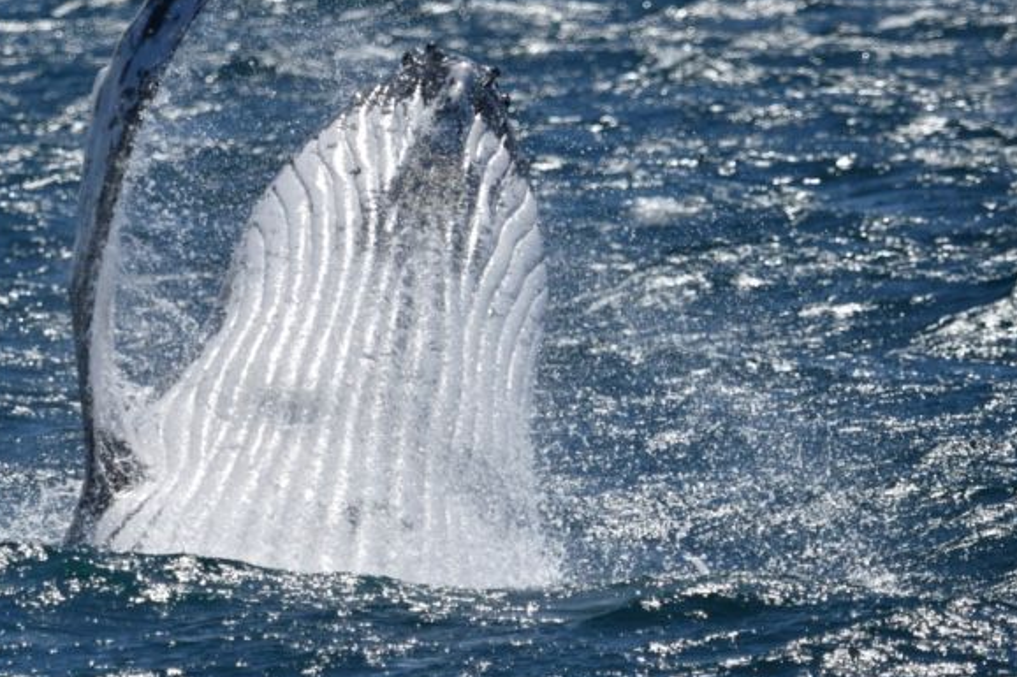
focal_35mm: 623
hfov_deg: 3.3
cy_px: 237
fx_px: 17594
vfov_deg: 2.2
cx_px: 318
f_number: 6
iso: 560
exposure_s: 1/8000
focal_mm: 450
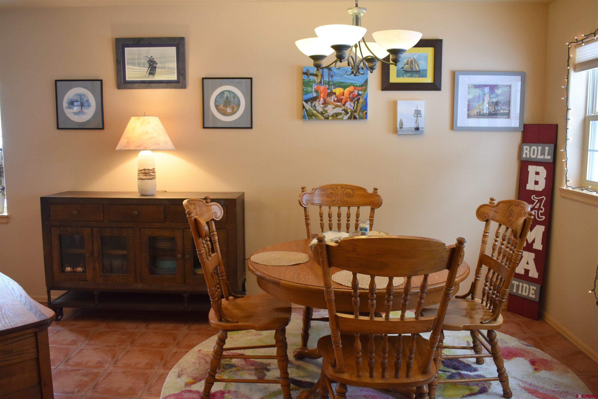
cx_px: 299
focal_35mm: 30
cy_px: 200
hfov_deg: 61.9
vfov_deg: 43.6
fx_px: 498
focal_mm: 20
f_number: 4.5
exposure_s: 1/80
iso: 800
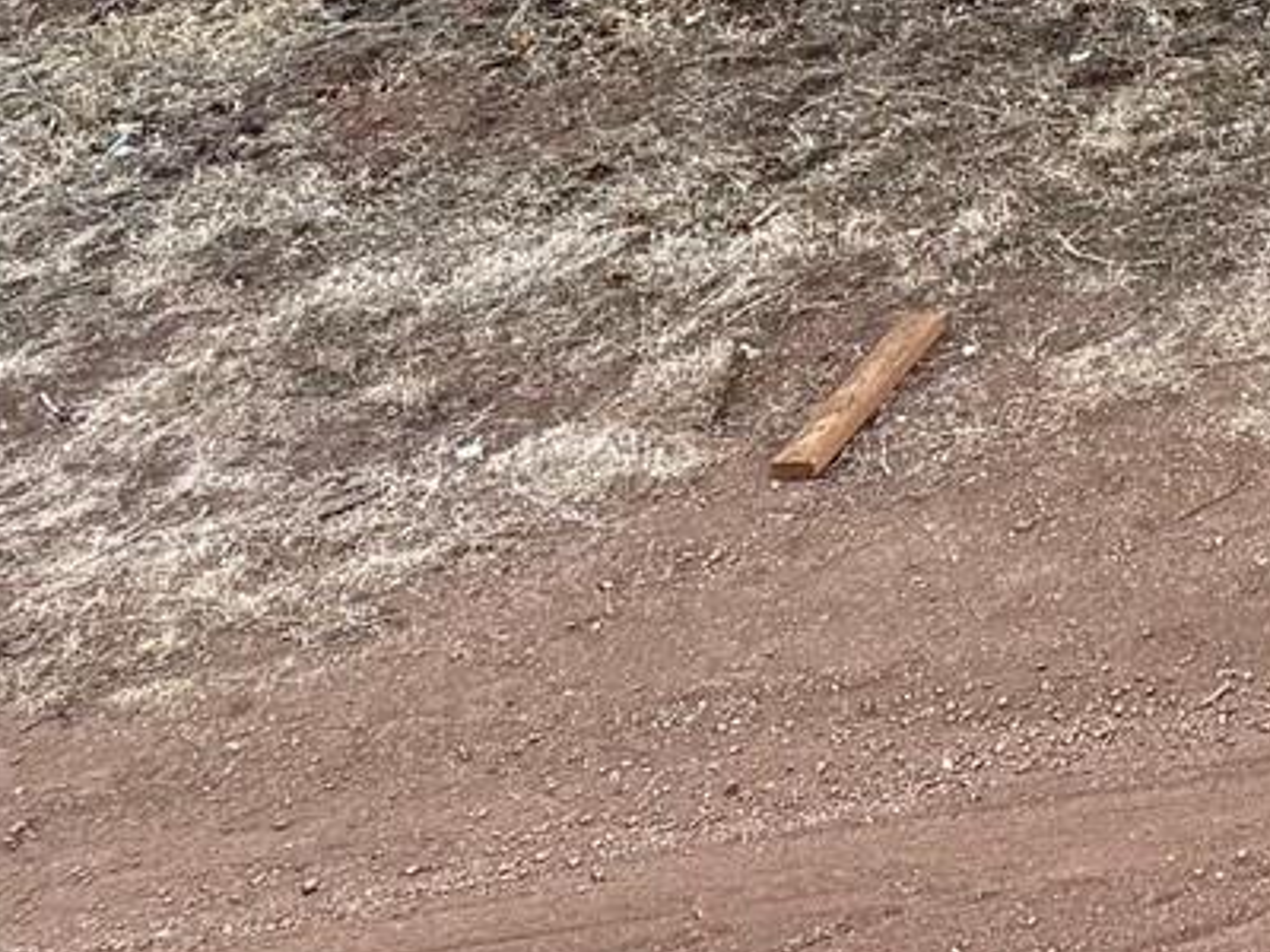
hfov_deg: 16.0
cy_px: -908
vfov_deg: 13.4
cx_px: 2530
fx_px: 3522
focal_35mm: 96
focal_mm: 6.76
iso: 80
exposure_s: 1/514
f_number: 1.78
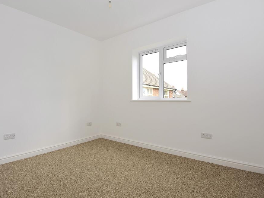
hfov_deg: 87.6
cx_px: 123
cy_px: 100
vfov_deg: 71.6
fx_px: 137
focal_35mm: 18
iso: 200
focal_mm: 16
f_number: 7.1
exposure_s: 1/60
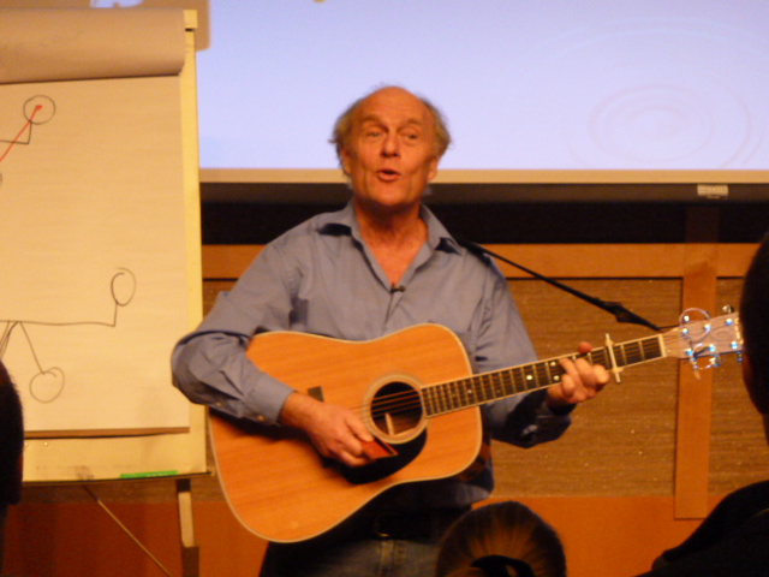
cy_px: 288
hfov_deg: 7.1
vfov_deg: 5.3
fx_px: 6176
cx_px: 384
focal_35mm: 278
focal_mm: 45.7
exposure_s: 1/25
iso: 800
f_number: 4.8
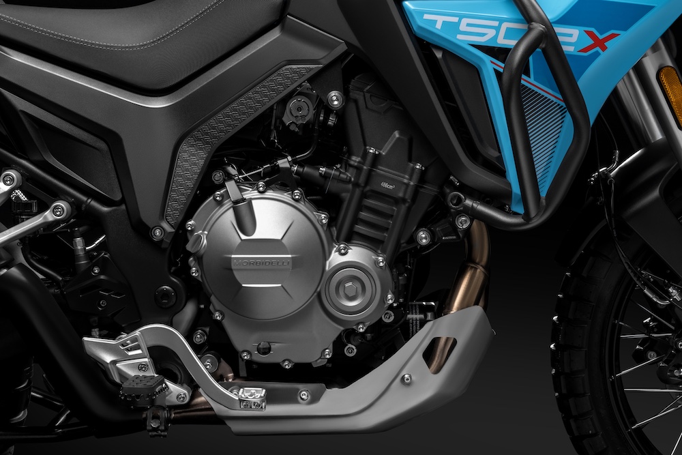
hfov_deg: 32.9
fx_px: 1156
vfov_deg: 22.3
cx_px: 341
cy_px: 228
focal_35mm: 61
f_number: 14
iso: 100
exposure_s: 1/125
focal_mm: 61
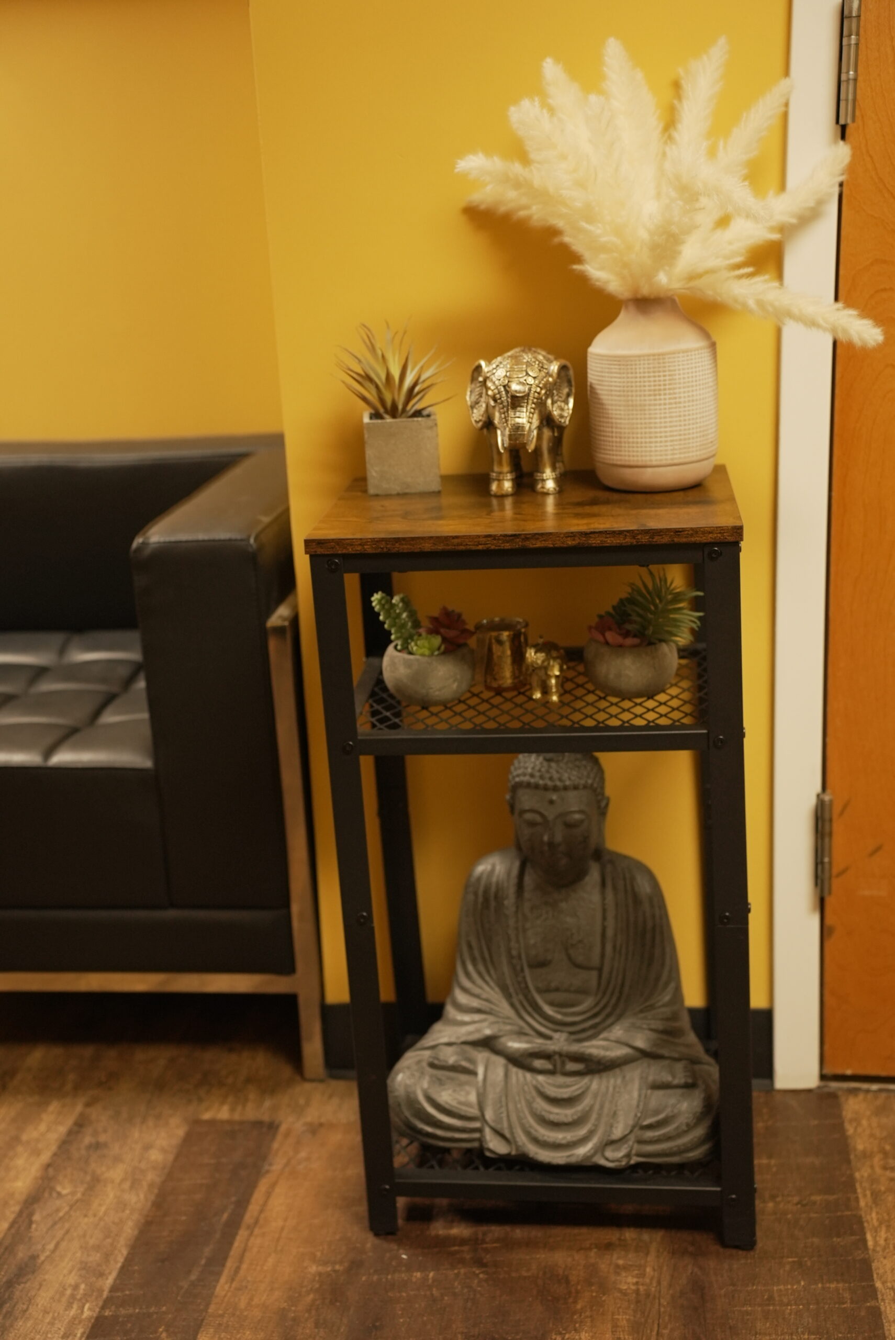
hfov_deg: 30.6
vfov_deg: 44.5
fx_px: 1638
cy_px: 670
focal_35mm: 44
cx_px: 448
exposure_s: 1/200
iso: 3200
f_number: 2.8
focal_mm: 44
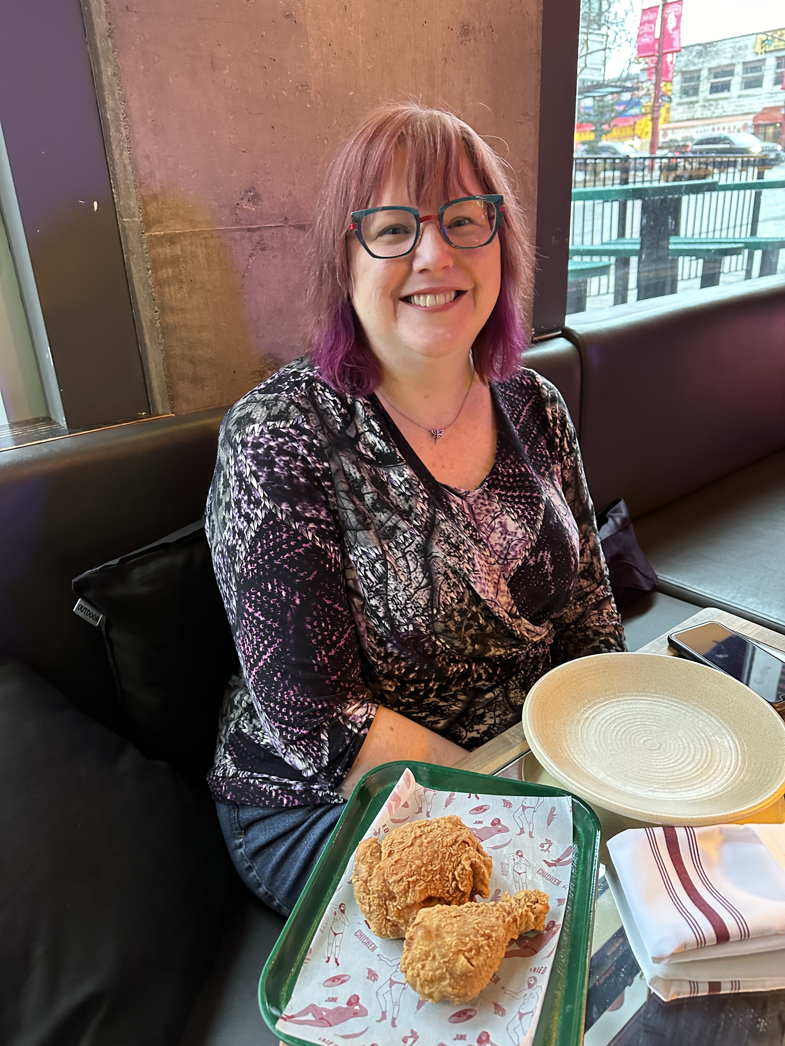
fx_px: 726
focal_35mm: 24
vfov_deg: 71.6
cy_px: 523
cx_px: 392
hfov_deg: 56.8
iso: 640
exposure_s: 1/40
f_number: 1.78
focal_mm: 6.86
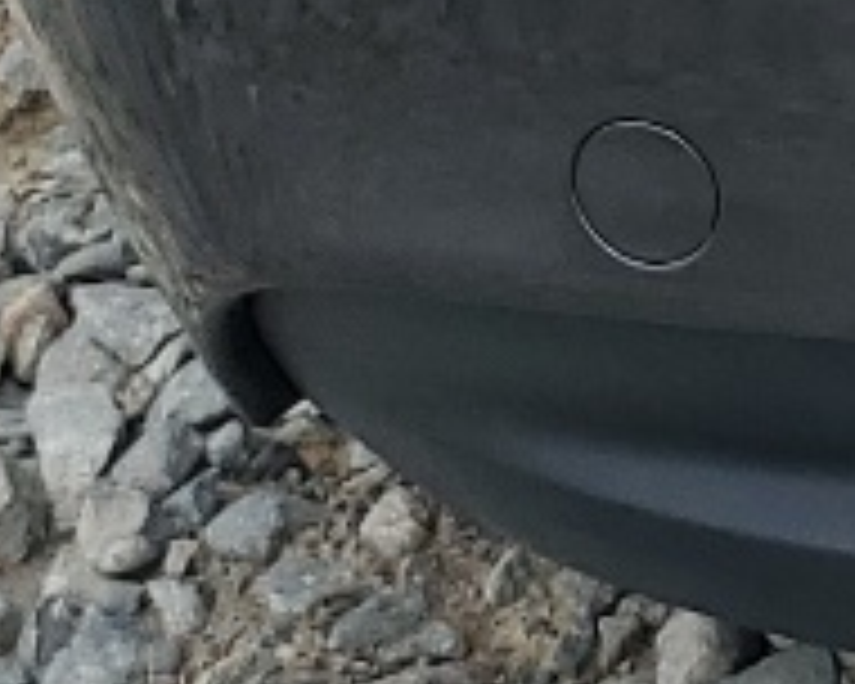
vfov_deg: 6.7
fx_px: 5415
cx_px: 2318
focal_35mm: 214
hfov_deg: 8.1
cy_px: -1134
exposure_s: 1/1667
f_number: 1.5
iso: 50
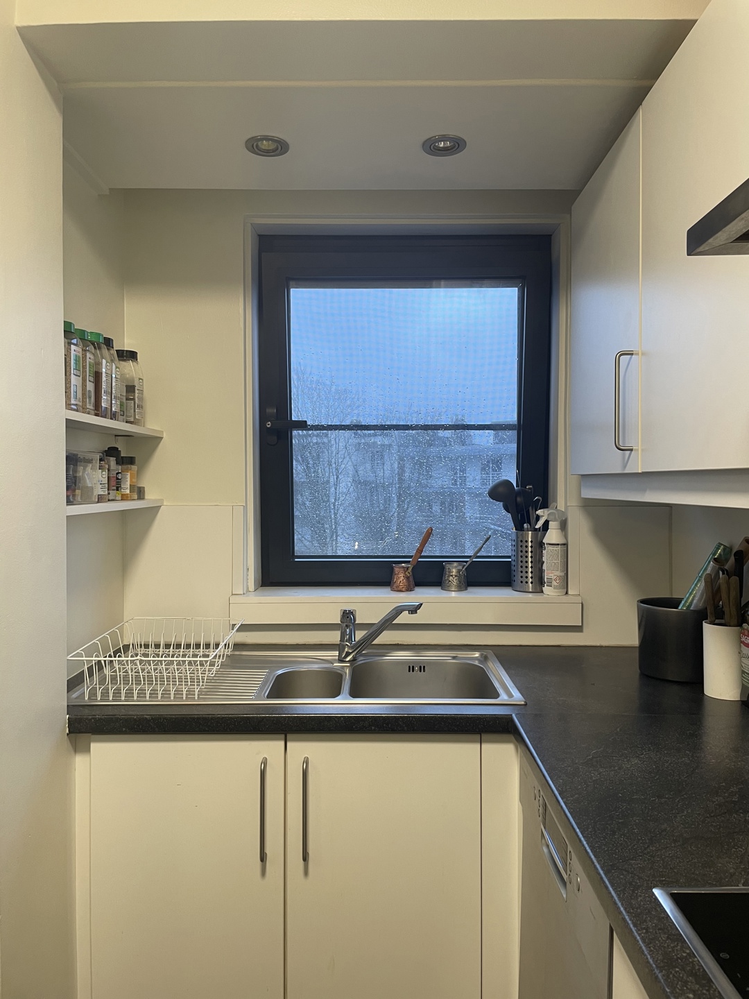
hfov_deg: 53.1
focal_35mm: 26
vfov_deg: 67.3
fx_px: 750
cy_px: 500
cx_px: 374
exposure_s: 1/50
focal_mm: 4.2
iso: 64
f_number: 1.6
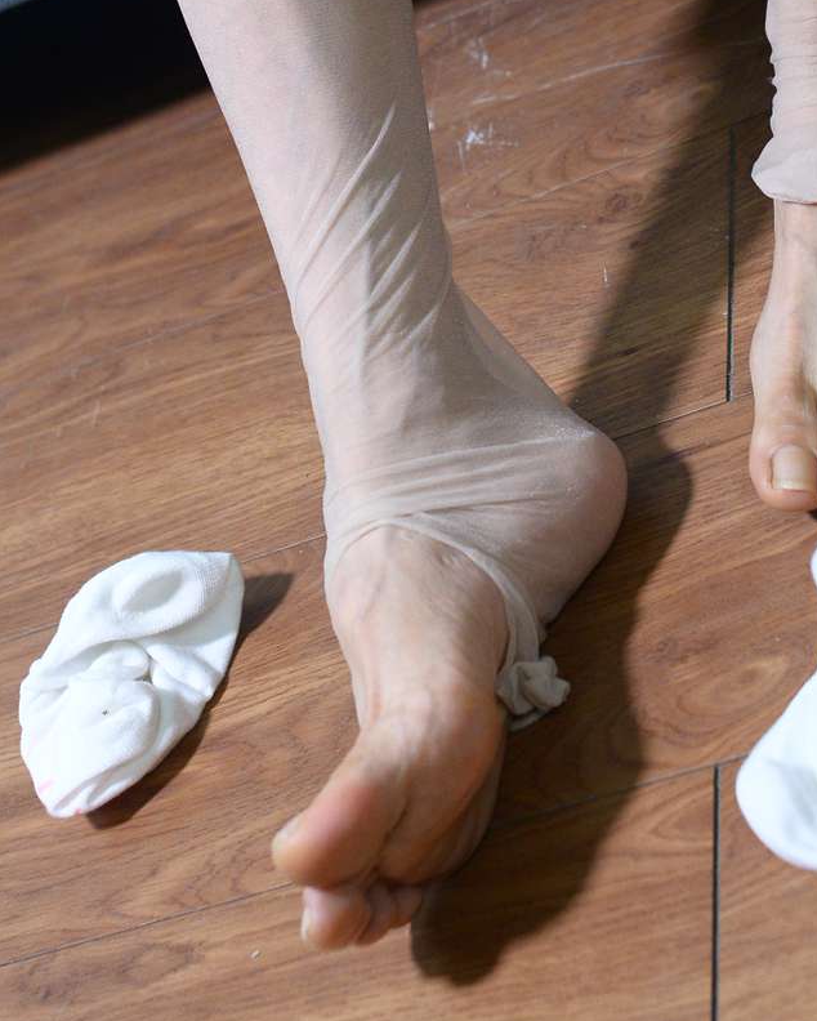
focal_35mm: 87
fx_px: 2629
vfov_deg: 21.7
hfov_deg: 17.7
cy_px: 180
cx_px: 488
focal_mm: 35
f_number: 5
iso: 1600
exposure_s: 1/320
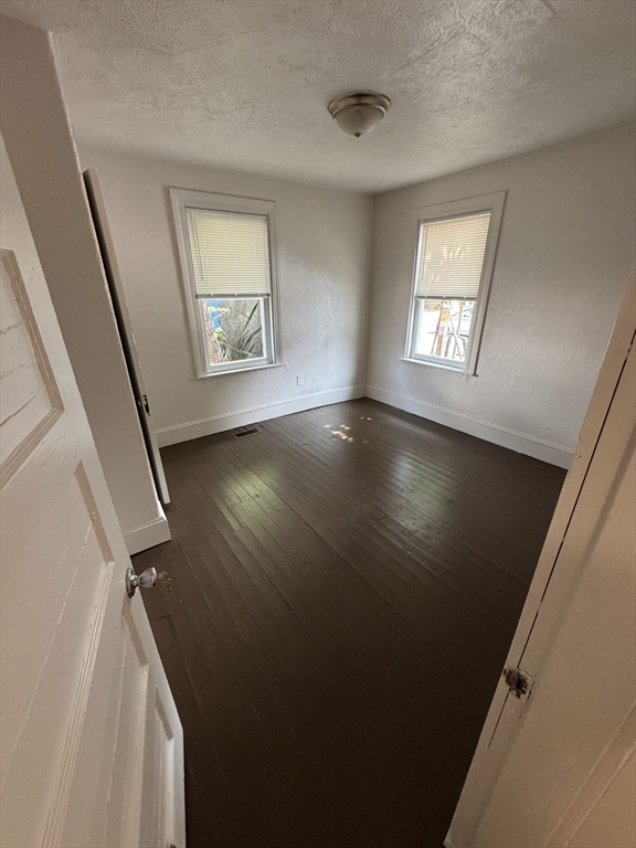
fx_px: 343
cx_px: 318
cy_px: 424
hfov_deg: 85.7
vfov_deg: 102.1
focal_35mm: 14
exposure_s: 1/78
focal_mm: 2.22
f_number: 2.2
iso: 320
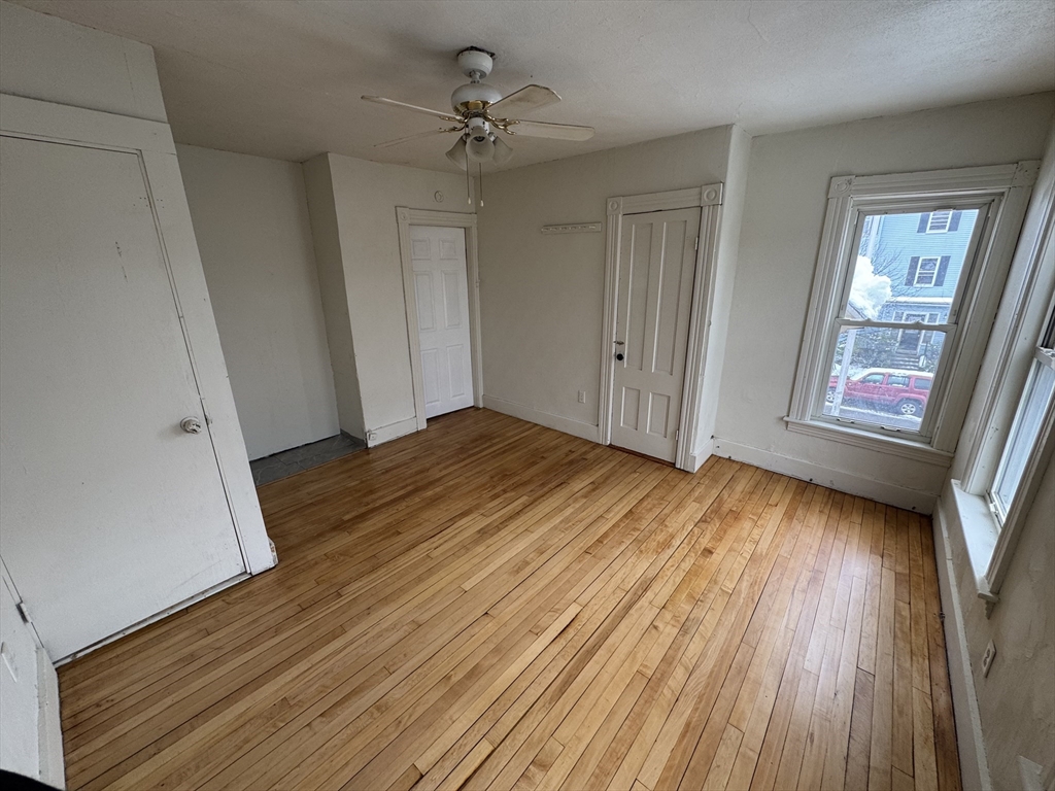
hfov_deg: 102.1
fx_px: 427
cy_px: 396
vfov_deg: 85.7
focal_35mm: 14
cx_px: 528
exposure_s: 1/99
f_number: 2.2
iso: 100
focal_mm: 2.22
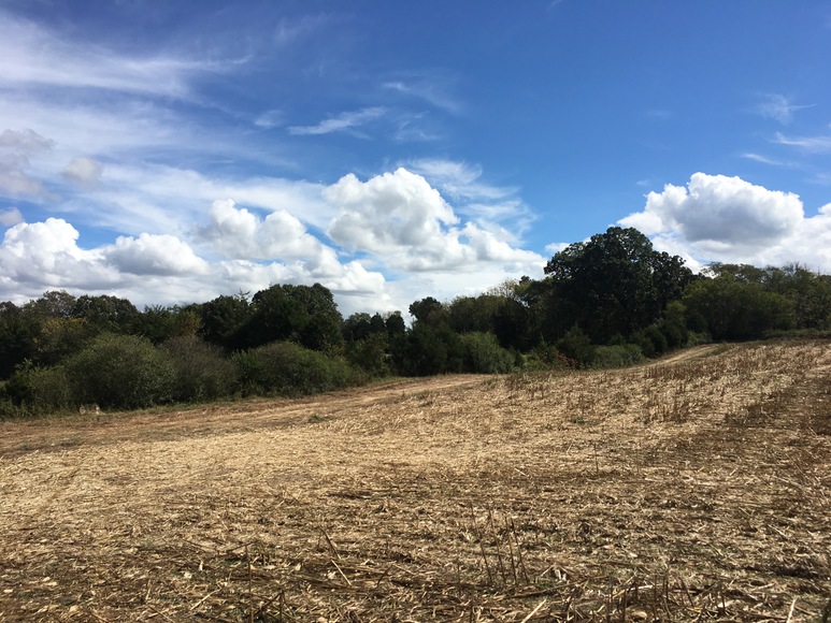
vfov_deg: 48.2
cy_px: 312
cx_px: 416
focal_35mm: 29
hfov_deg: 61.7
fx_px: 696
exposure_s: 1/2959
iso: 25
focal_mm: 4.15
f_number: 2.2
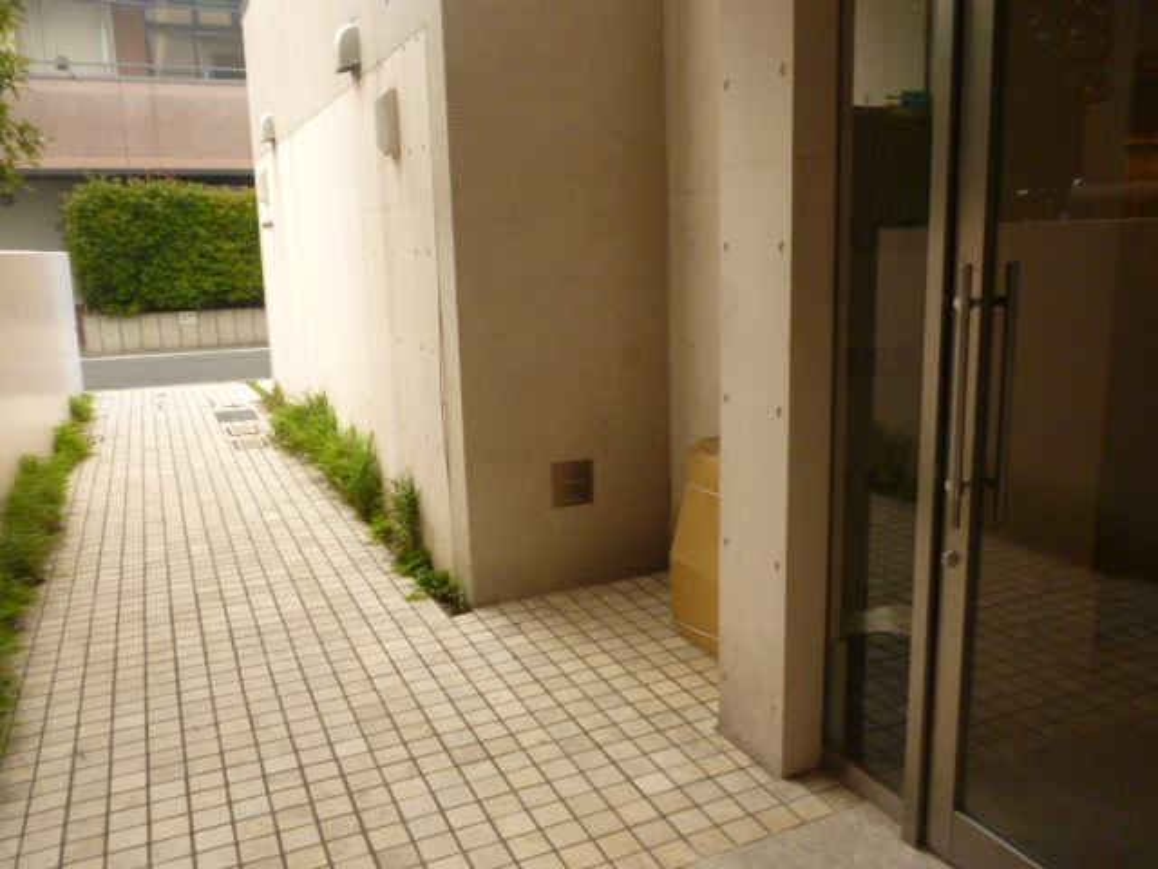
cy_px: 434
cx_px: 579
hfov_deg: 63.4
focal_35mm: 28
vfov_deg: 49.7
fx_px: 937
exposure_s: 1/125
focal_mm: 5
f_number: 3.1
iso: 400
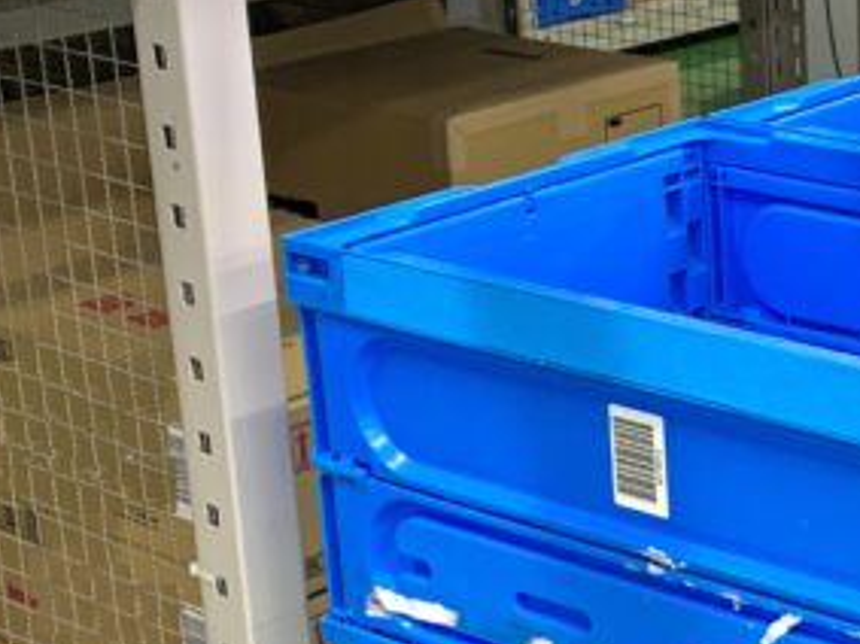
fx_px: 2334
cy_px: 349
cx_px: 1027
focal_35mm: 94
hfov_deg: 19.7
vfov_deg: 15.7
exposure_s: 1/60
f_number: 1.8
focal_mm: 4.25
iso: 125
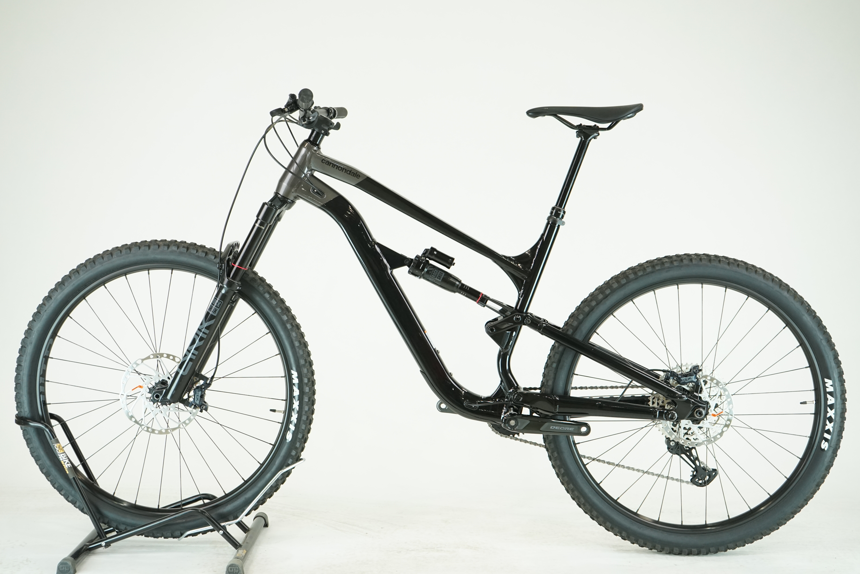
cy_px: 287
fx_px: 1147
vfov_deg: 28.1
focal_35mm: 48
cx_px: 430
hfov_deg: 41.1
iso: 1600
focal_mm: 48
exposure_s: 1/200
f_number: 5.6
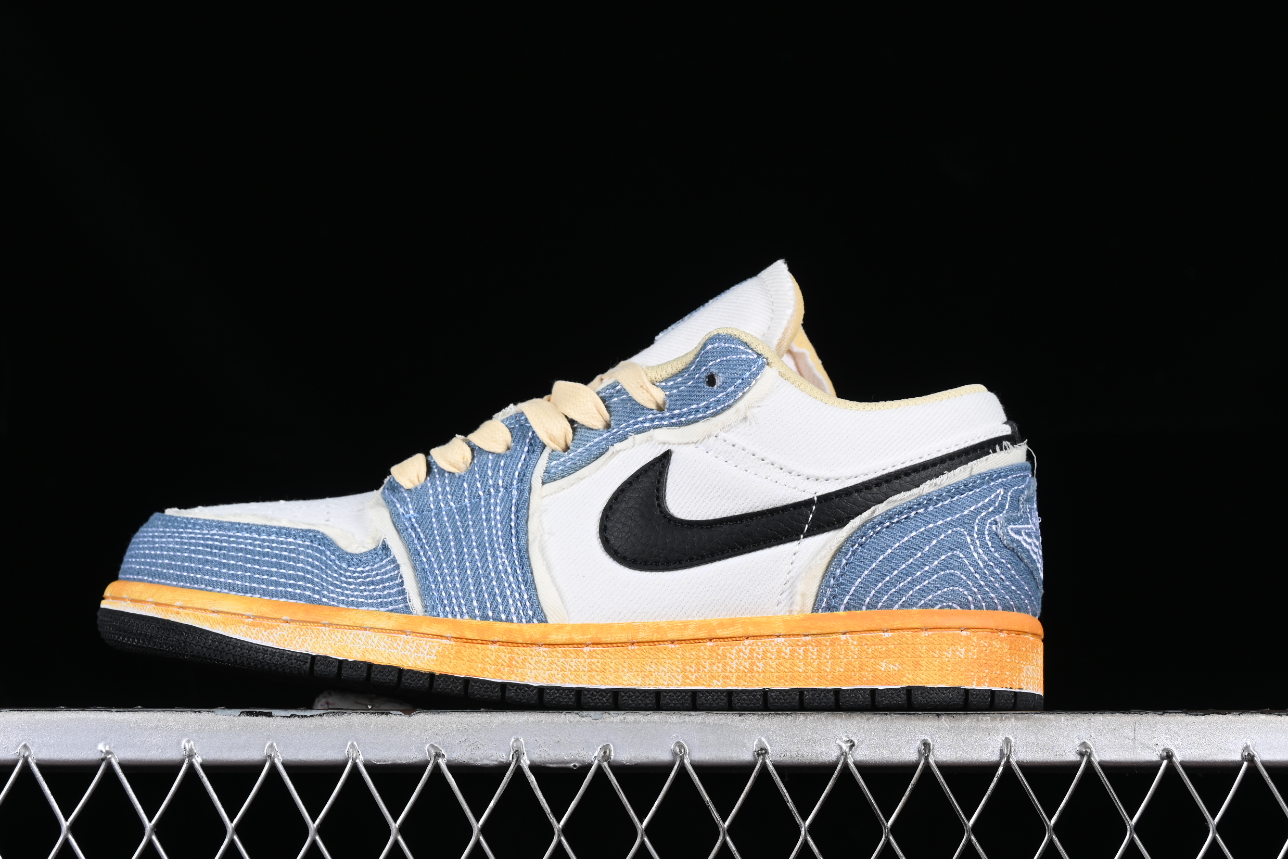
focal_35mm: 81
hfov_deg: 25.1
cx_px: 595
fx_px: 2898
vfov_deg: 16.9
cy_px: 414
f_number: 8
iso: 160
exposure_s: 1/80
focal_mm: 48
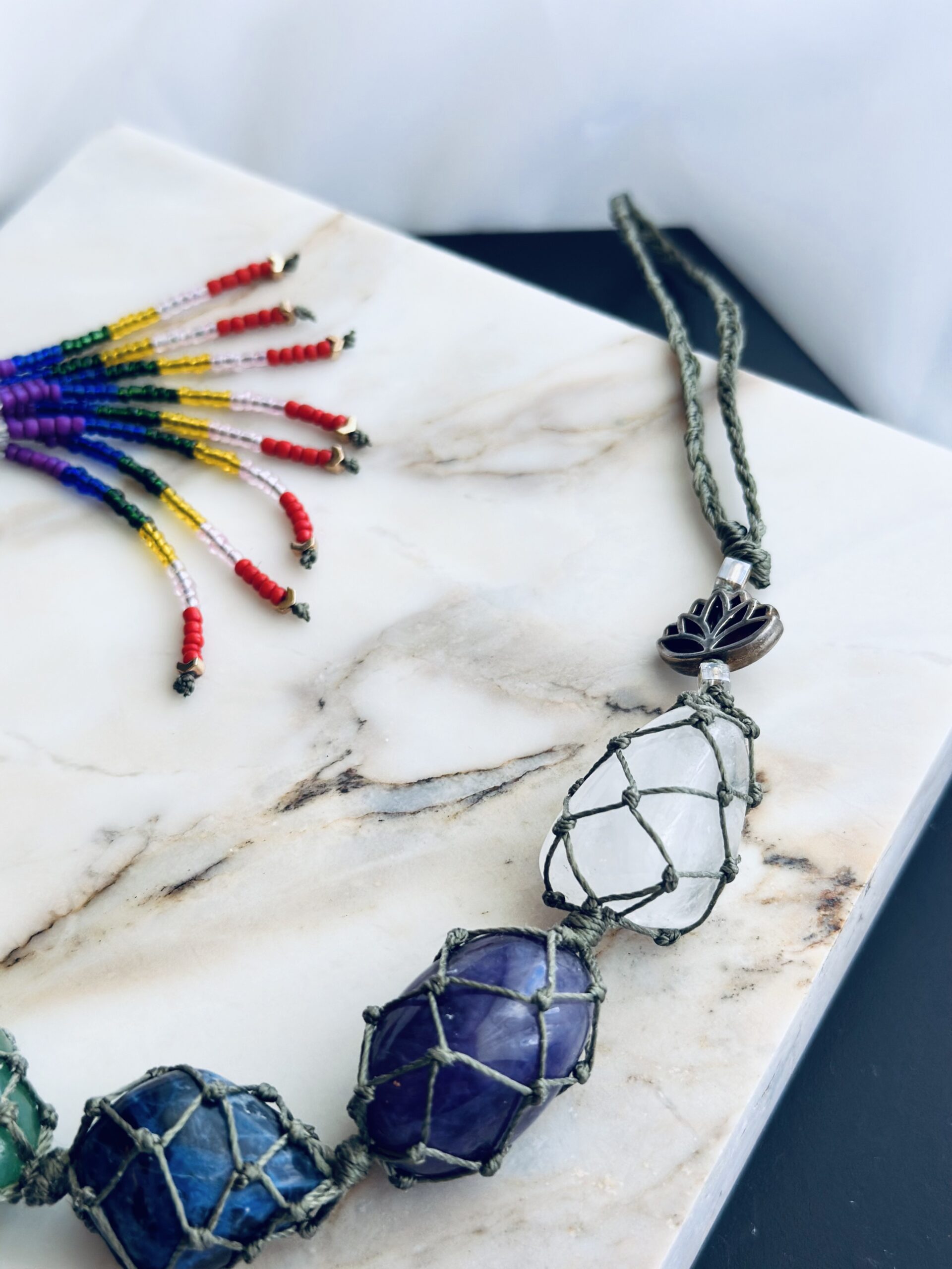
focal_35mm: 48
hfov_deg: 30.3
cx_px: 476
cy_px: 634
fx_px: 1760
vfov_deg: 39.7
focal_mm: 6.86
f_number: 1.78
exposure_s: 1/178
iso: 64
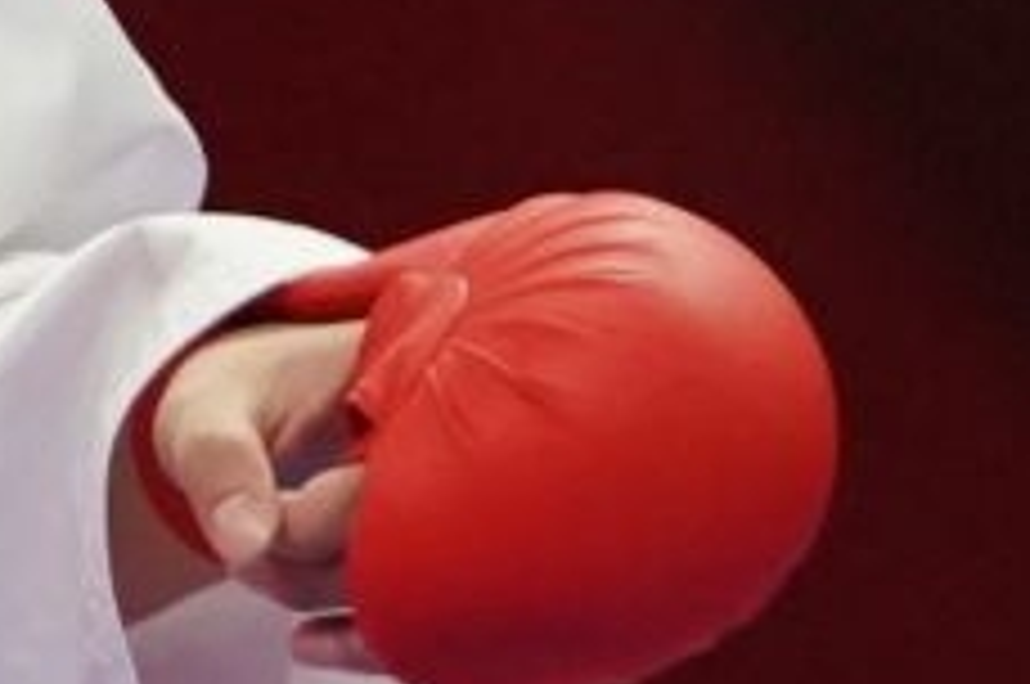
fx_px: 85226
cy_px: -315
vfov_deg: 0.5
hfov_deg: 0.7
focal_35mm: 2983
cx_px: 202
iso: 3200
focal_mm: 253
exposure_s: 1/1000
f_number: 4
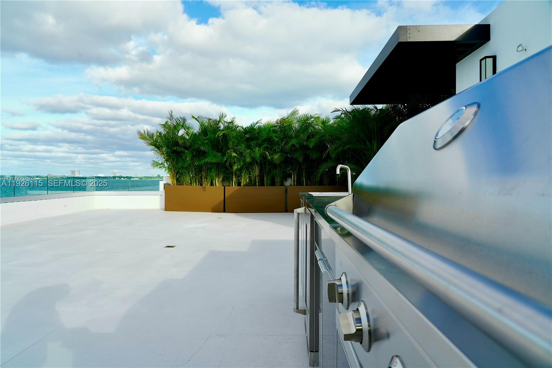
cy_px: 184
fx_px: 368
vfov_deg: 53.1
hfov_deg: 73.8
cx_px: 276
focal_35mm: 24
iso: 100
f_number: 9
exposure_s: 1/125
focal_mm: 24
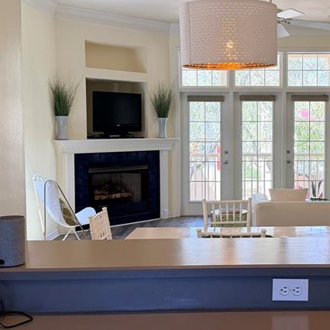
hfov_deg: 32.6
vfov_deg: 33.4
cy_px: 156
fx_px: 550
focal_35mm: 51
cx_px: 257
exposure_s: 1/224
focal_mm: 6.76
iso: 200
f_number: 1.78
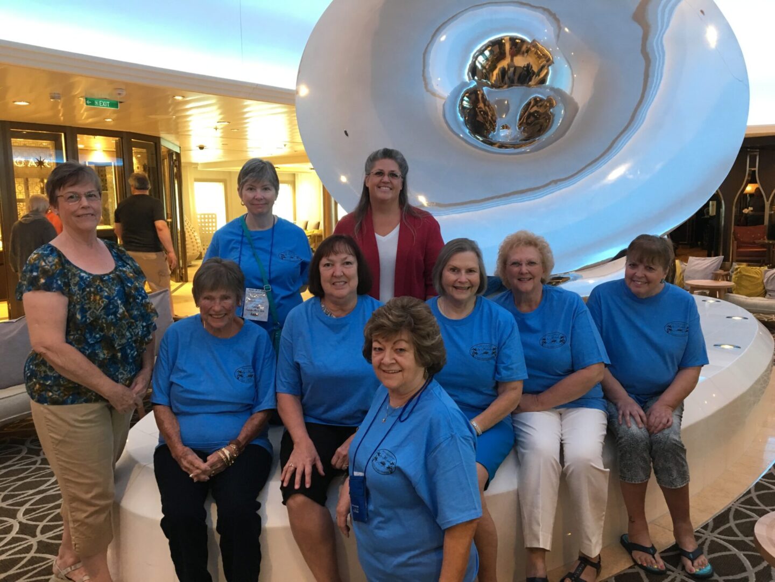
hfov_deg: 61.7
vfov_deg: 48.2
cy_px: 291
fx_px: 649
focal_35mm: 29
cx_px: 388
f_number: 2.2
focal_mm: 4.15
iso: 100
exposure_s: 1/30
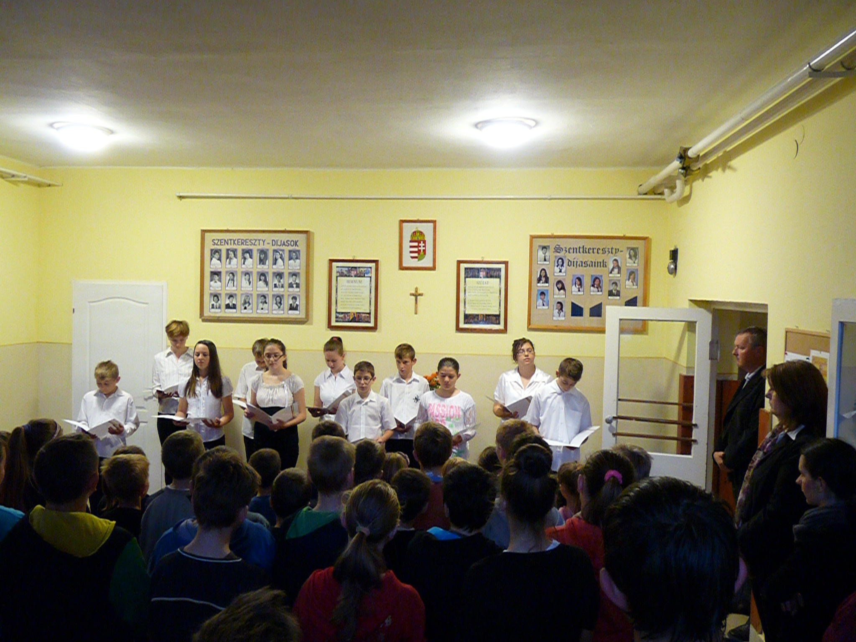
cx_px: 428
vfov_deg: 48.2
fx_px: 717
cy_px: 321
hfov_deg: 61.7
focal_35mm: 29
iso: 800
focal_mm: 5.2
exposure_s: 1/20
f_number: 3
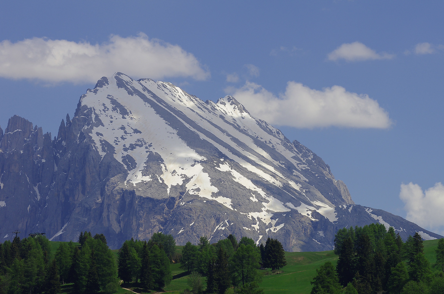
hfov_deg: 10.7
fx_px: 2363
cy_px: 147
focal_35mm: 192
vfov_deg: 7.1
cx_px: 222
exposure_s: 1/640
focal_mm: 128
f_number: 6.3
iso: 100
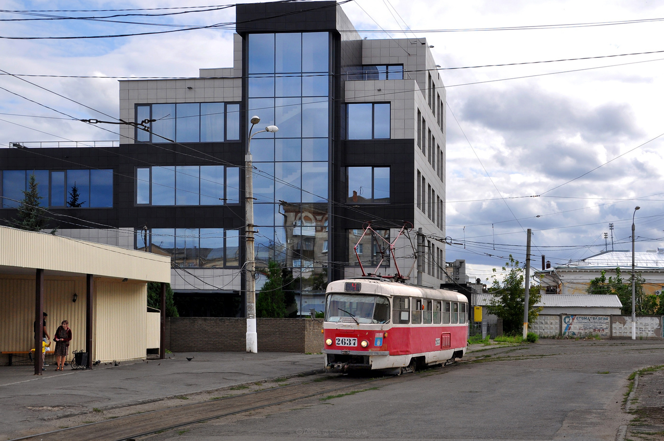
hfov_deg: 46.4
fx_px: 774
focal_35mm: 42
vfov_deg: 31.8
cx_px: 332
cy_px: 220
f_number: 8
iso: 200
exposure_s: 1/500
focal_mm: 28
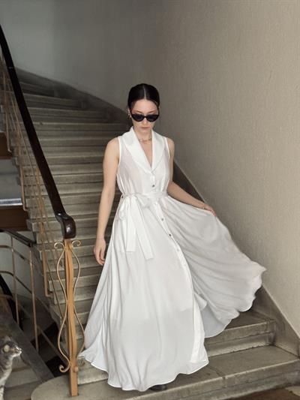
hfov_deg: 30.3
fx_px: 554
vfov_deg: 39.6
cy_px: 200
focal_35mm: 48
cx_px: 150
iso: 250
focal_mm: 6.76
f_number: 1.78
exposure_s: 1/50
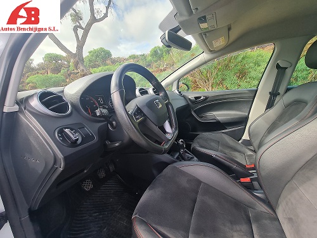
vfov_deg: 89.9
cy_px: 119
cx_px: 158
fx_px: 119
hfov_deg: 106.2
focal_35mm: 13
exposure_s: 1/270
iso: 64
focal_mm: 2.2
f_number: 2.2
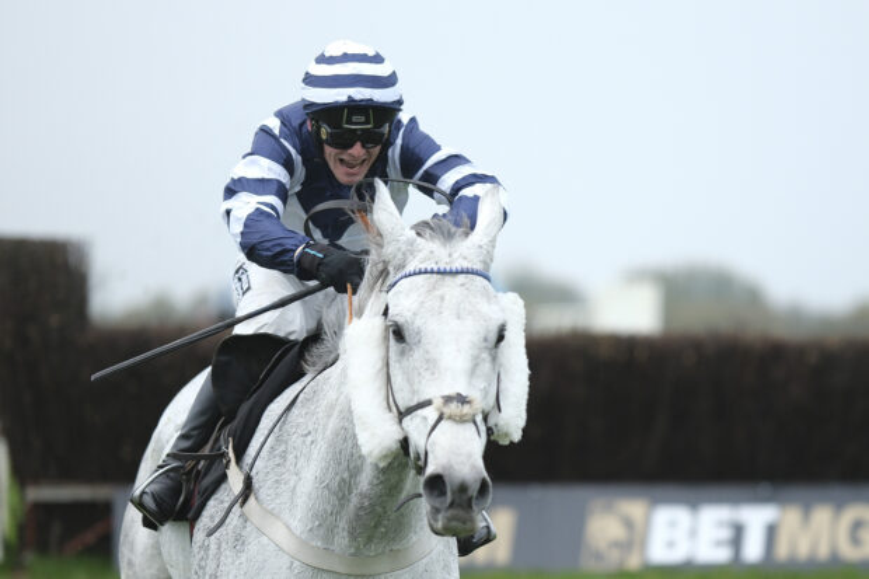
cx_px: 434
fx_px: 2727
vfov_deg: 12.1
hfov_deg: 18.1
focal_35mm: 113
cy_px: 290
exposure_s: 1/1250
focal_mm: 75
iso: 800
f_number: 1.2
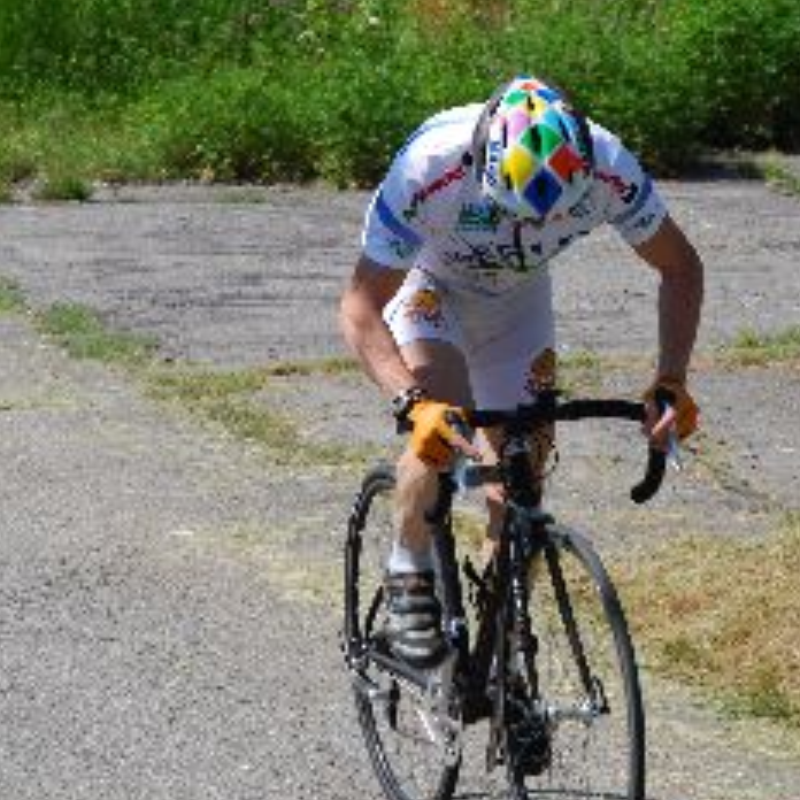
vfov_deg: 5.2
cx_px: 603
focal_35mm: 334
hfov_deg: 5.2
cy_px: 367
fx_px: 8728
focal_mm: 135
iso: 100
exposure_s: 1/125
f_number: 11
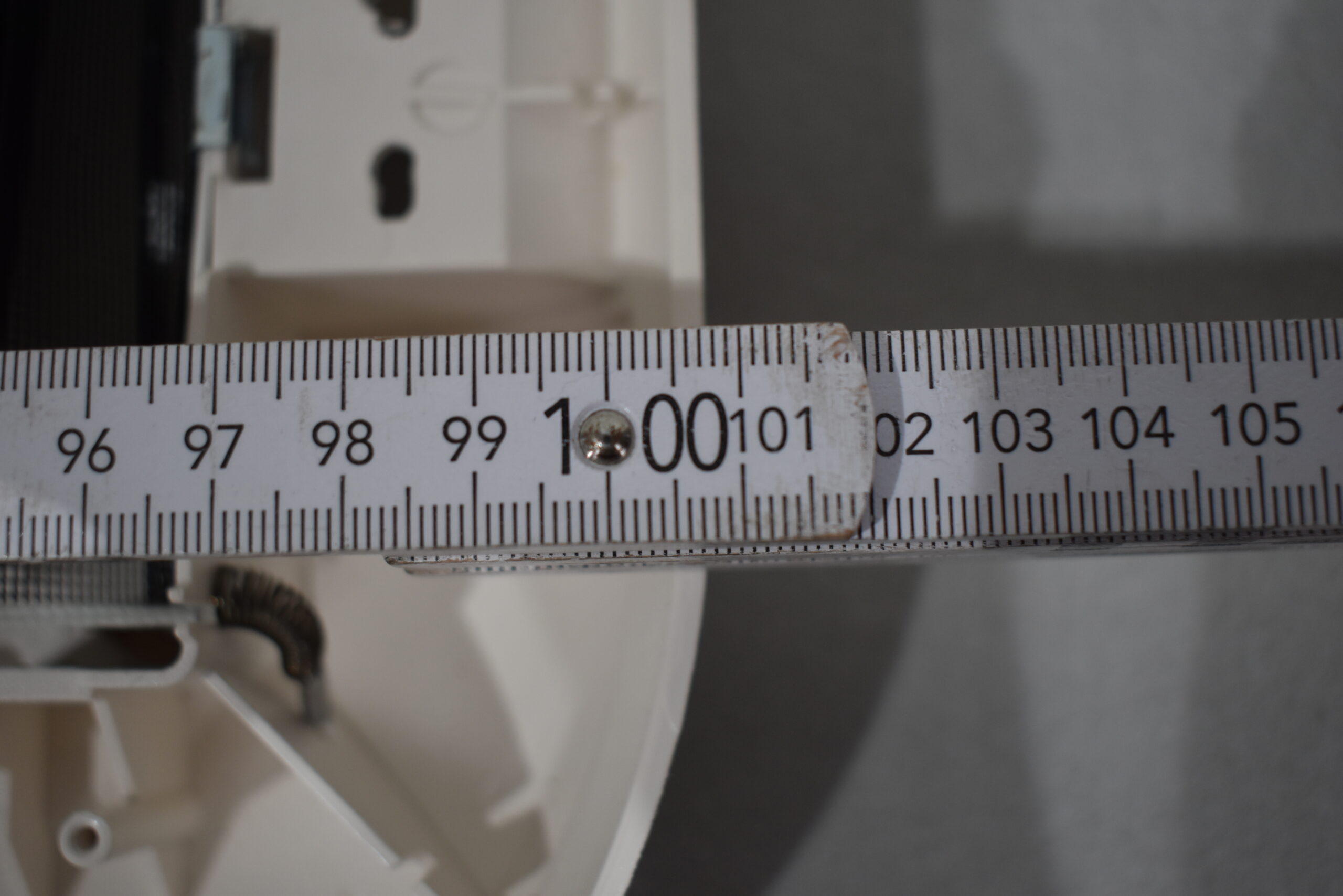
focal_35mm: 40
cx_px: 672
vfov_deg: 33.0
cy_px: 448
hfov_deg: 47.9
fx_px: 1511
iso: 450
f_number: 4
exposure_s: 1/250
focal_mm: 27
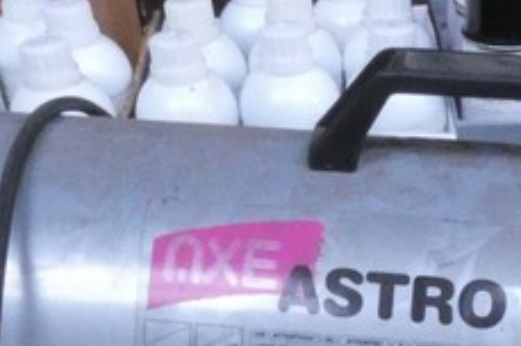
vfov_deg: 18.1
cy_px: 533
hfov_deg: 29.9
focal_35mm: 66
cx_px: 406
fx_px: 954
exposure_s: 1/25
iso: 1600
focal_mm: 3.6
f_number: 8
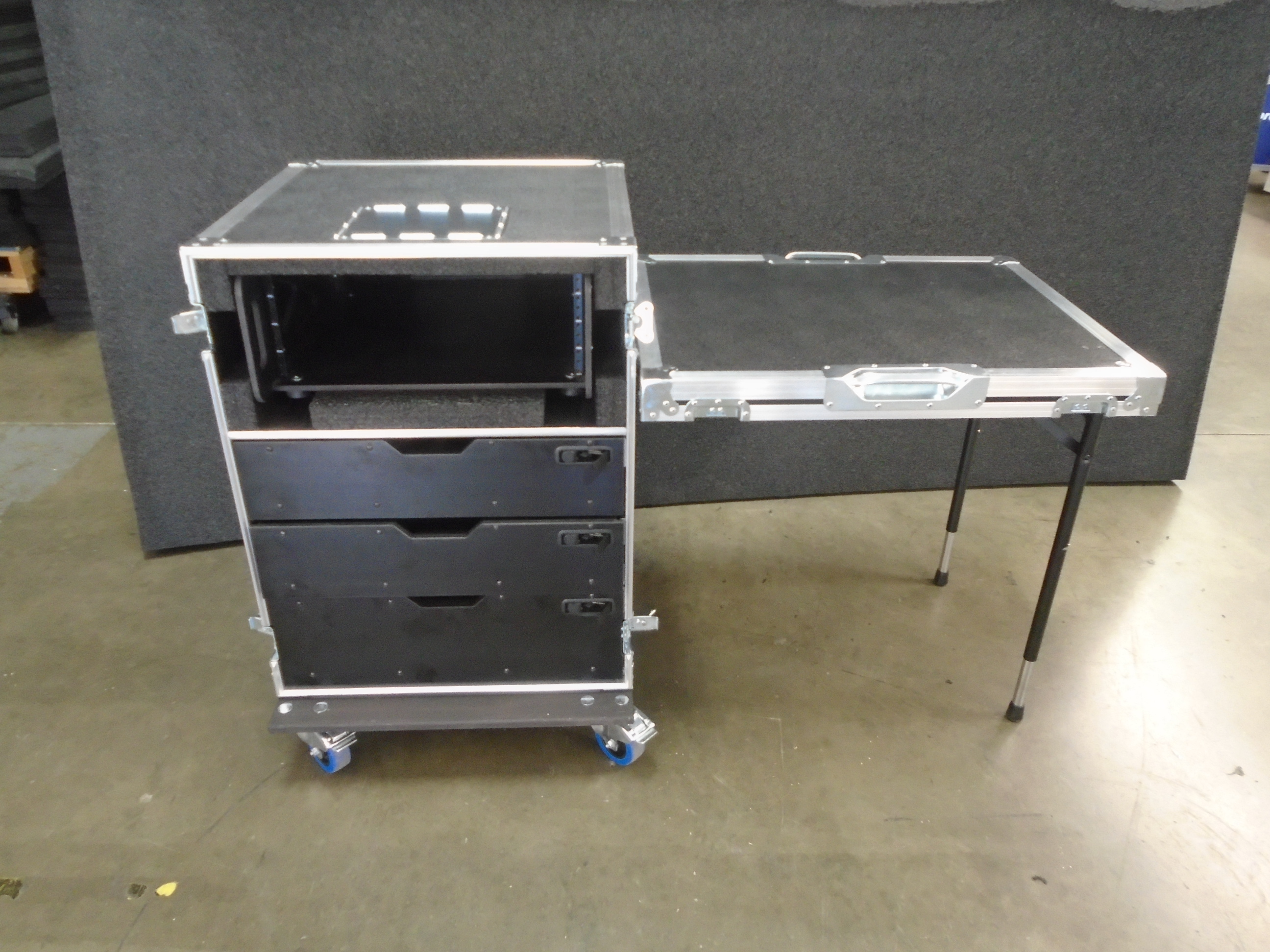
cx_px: 635
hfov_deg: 67.3
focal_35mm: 26
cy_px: 476
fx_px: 954
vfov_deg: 53.1
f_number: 3.2
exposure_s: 1/10
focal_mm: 4.6
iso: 400
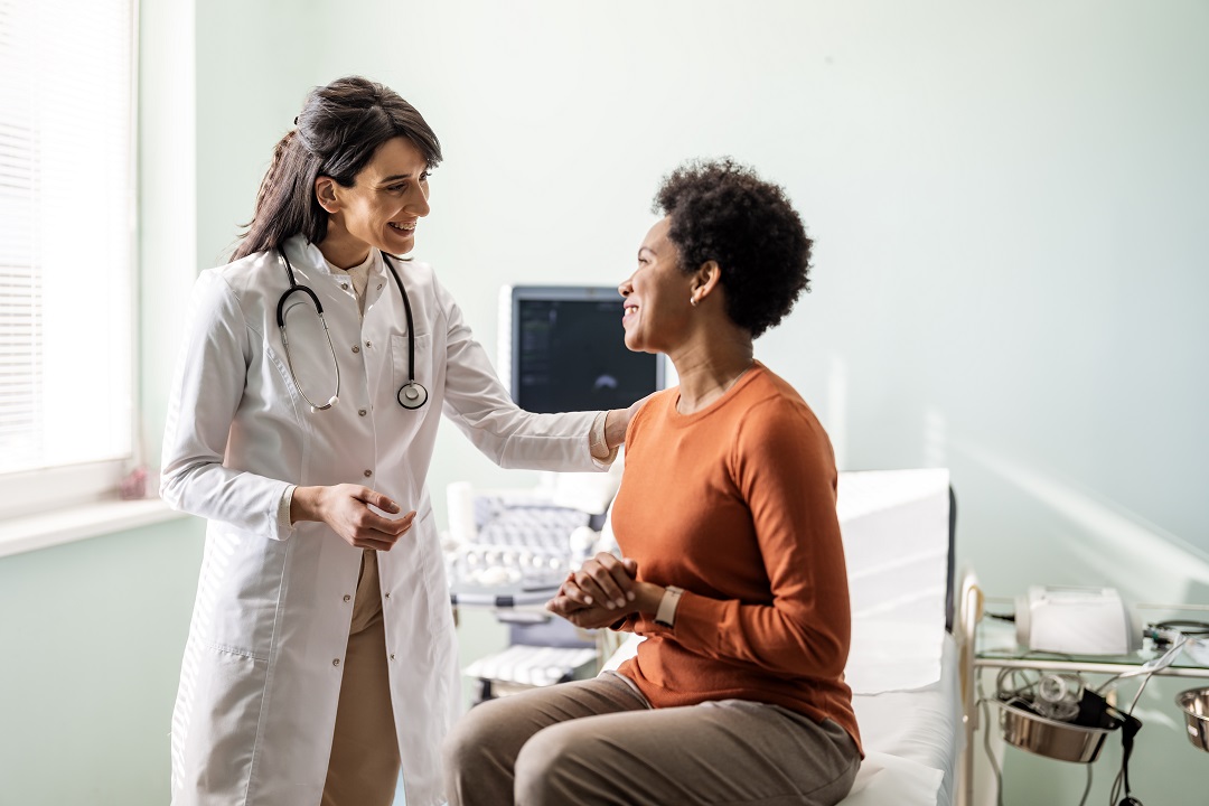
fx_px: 1679
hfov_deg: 39.6
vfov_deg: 27.0
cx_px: 604
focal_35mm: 50
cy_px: 403
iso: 100
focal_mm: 50
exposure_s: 1/400
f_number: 1.3
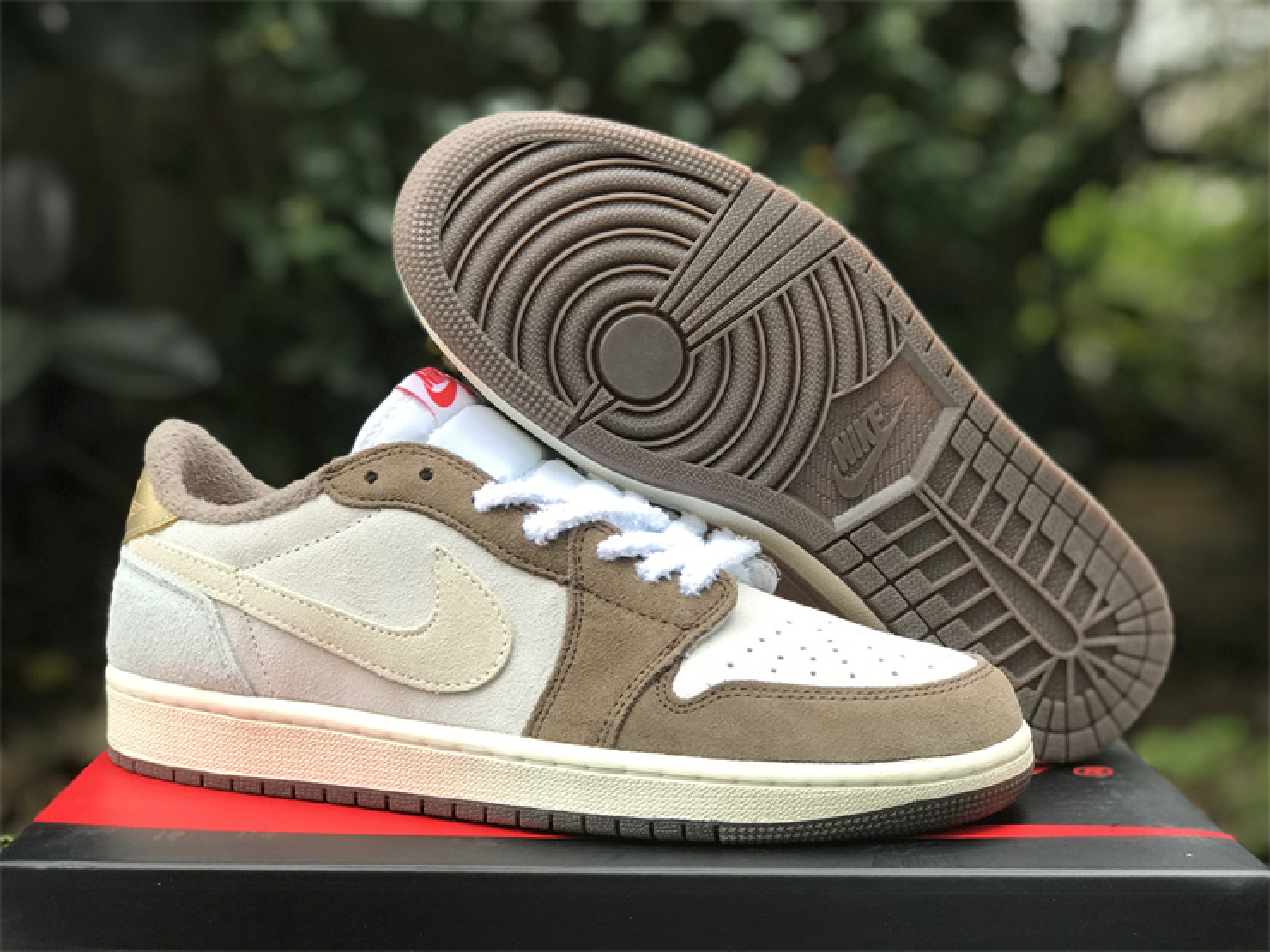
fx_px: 2091
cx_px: 635
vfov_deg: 25.7
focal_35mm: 57
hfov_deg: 33.8
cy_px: 476
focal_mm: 6.6
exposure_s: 1/50
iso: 40
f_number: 2.8
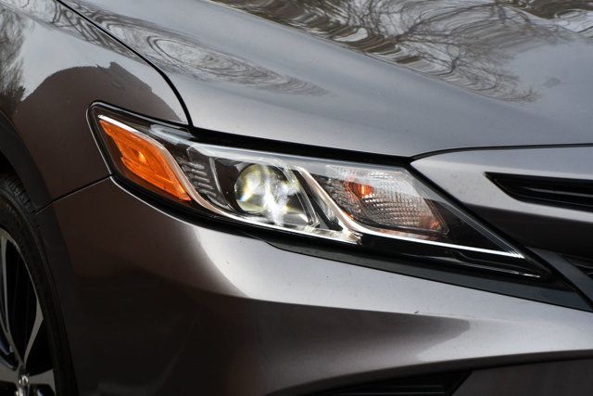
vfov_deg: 10.2
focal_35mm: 135
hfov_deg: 15.2
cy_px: 198
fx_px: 2224
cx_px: 296
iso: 200
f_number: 8
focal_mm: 90
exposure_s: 1/250
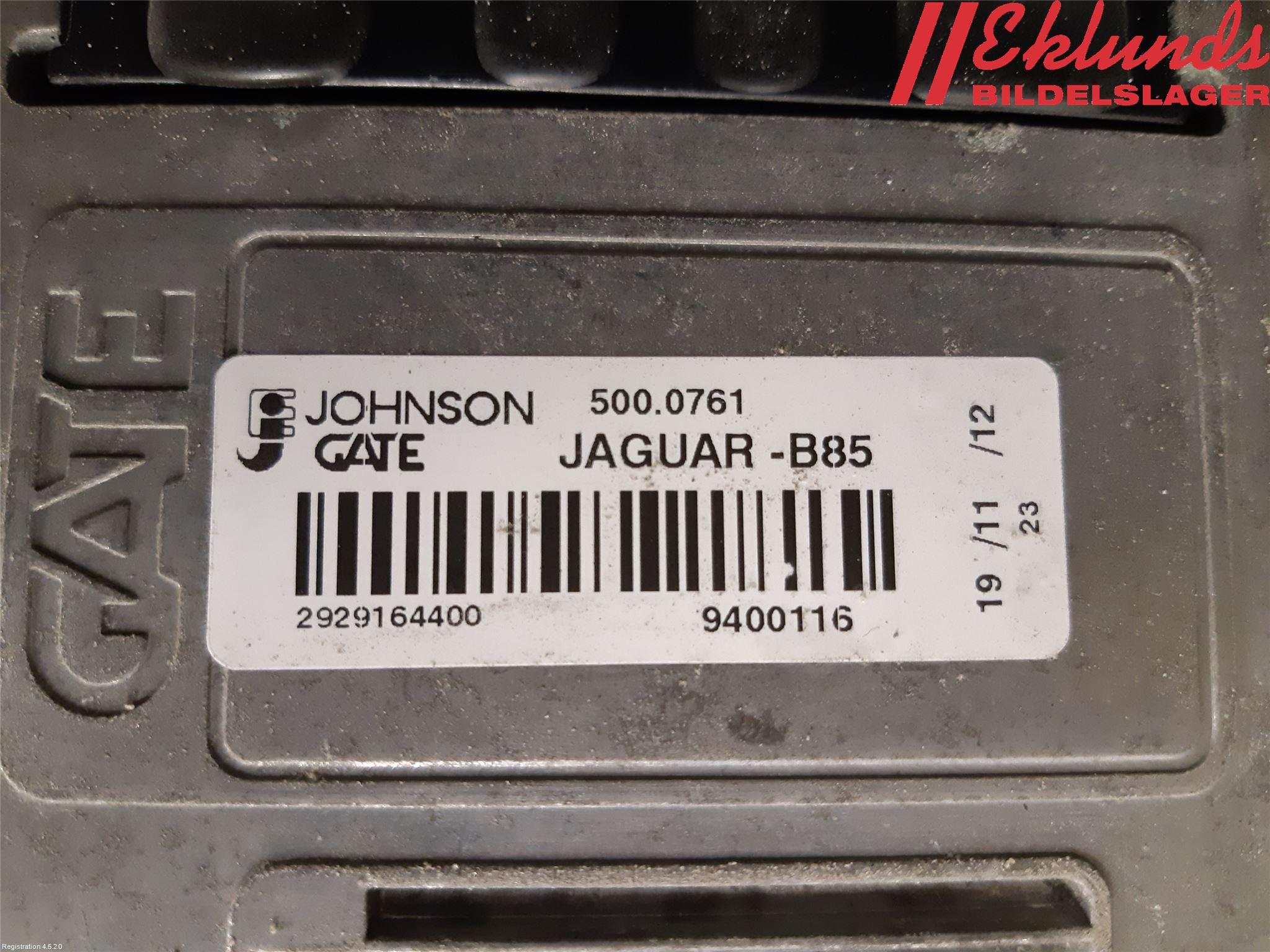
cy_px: 476
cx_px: 635
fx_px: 954
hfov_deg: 67.3
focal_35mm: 26
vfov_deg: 53.1
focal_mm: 3.93
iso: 250
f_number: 1.7
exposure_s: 1/50
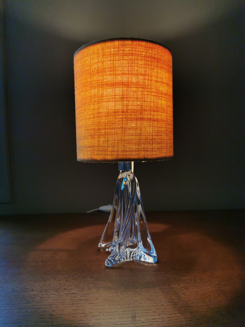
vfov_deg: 65.3
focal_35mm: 27
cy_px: 164
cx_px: 122
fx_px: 255
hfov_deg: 51.4
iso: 50
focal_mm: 5.56
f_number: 1.6
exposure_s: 1/623
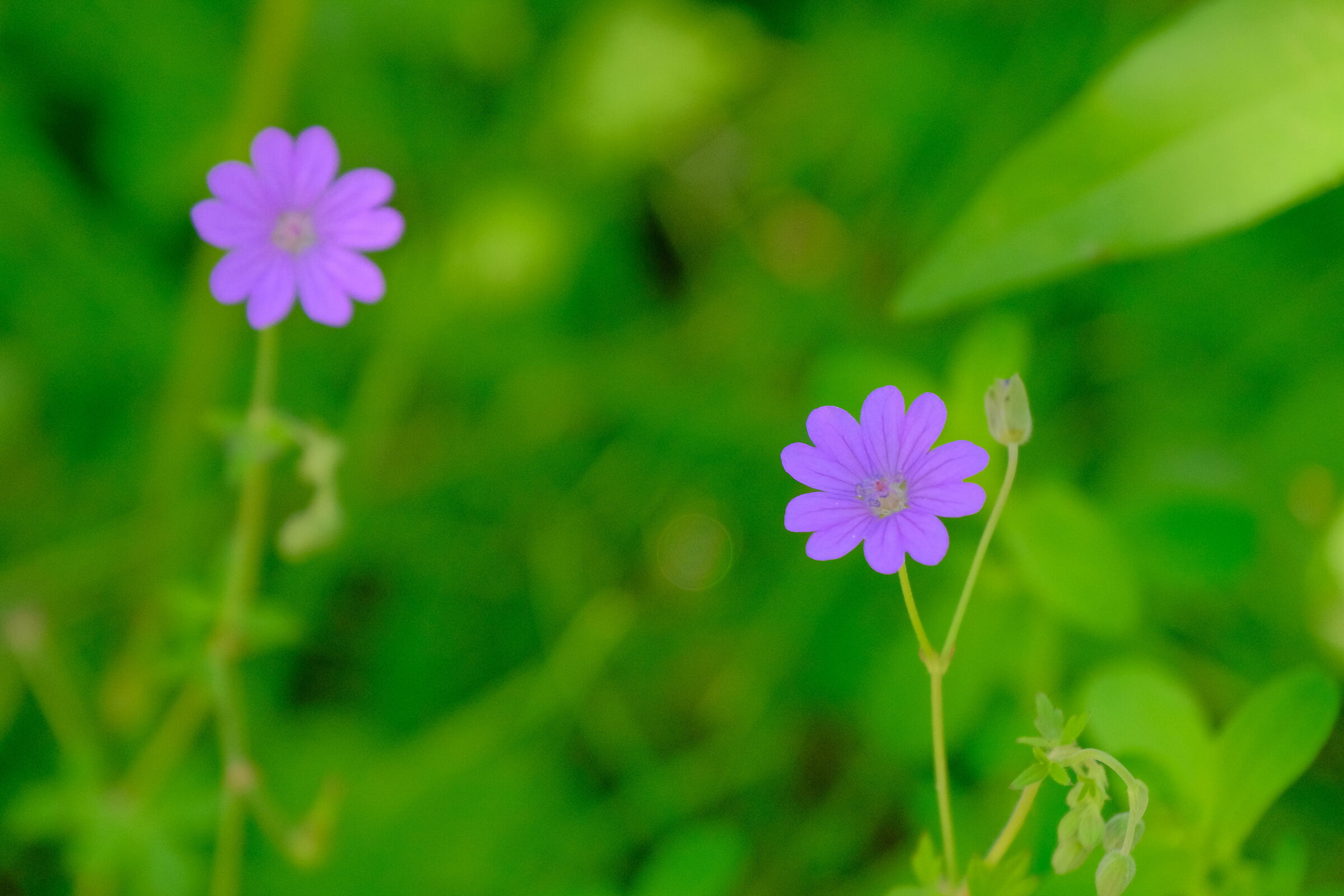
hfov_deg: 10.1
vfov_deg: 6.8
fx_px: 7578
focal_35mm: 203
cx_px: 672
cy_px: 448
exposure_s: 1/200
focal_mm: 135
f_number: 5.6
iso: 3200
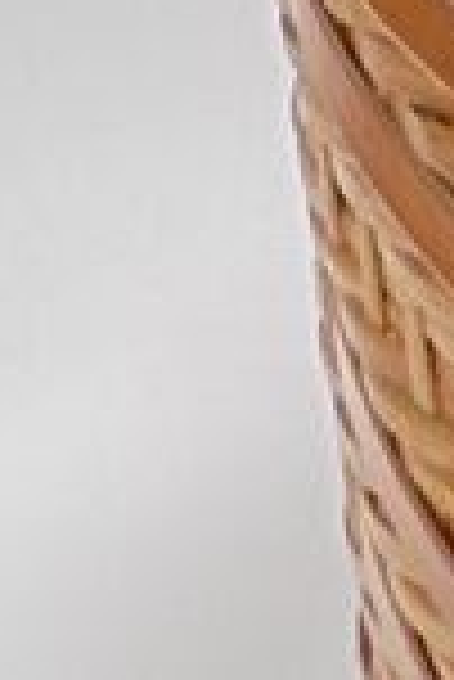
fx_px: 3397
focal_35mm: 180
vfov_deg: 11.3
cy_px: 59
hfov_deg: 6.8
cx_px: 1427
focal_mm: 5.3
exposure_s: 1/50
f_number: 3.7
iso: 100
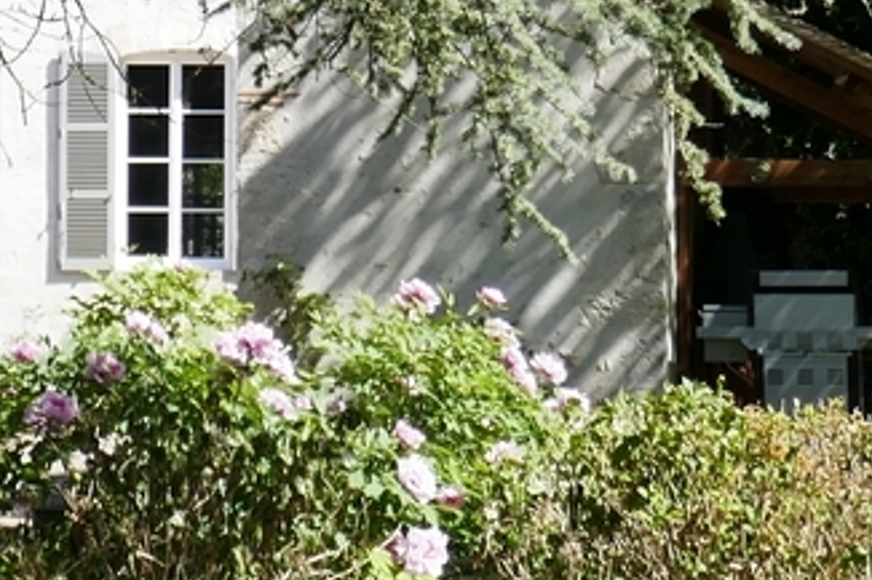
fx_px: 4164
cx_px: 123
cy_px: -231
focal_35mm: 172
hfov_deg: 11.9
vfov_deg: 7.9
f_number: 3.4
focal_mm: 12.7
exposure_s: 1/640
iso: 125
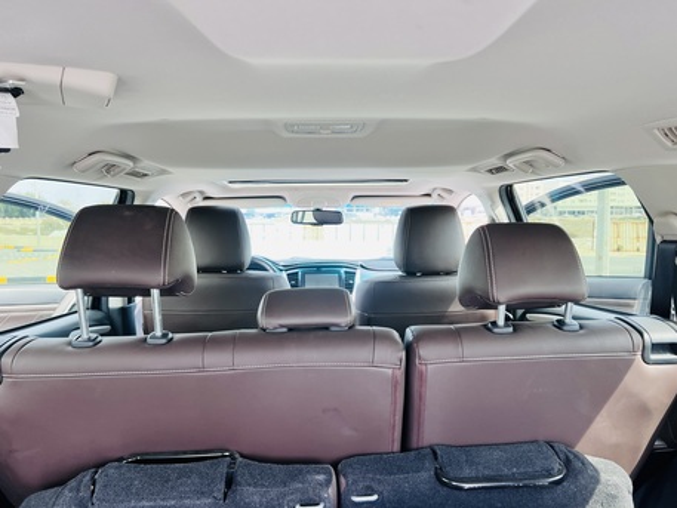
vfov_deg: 53.1
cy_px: 254
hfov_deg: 67.3
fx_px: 509
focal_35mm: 26
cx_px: 338
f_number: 1.5
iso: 40
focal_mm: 5.7
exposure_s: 1/224
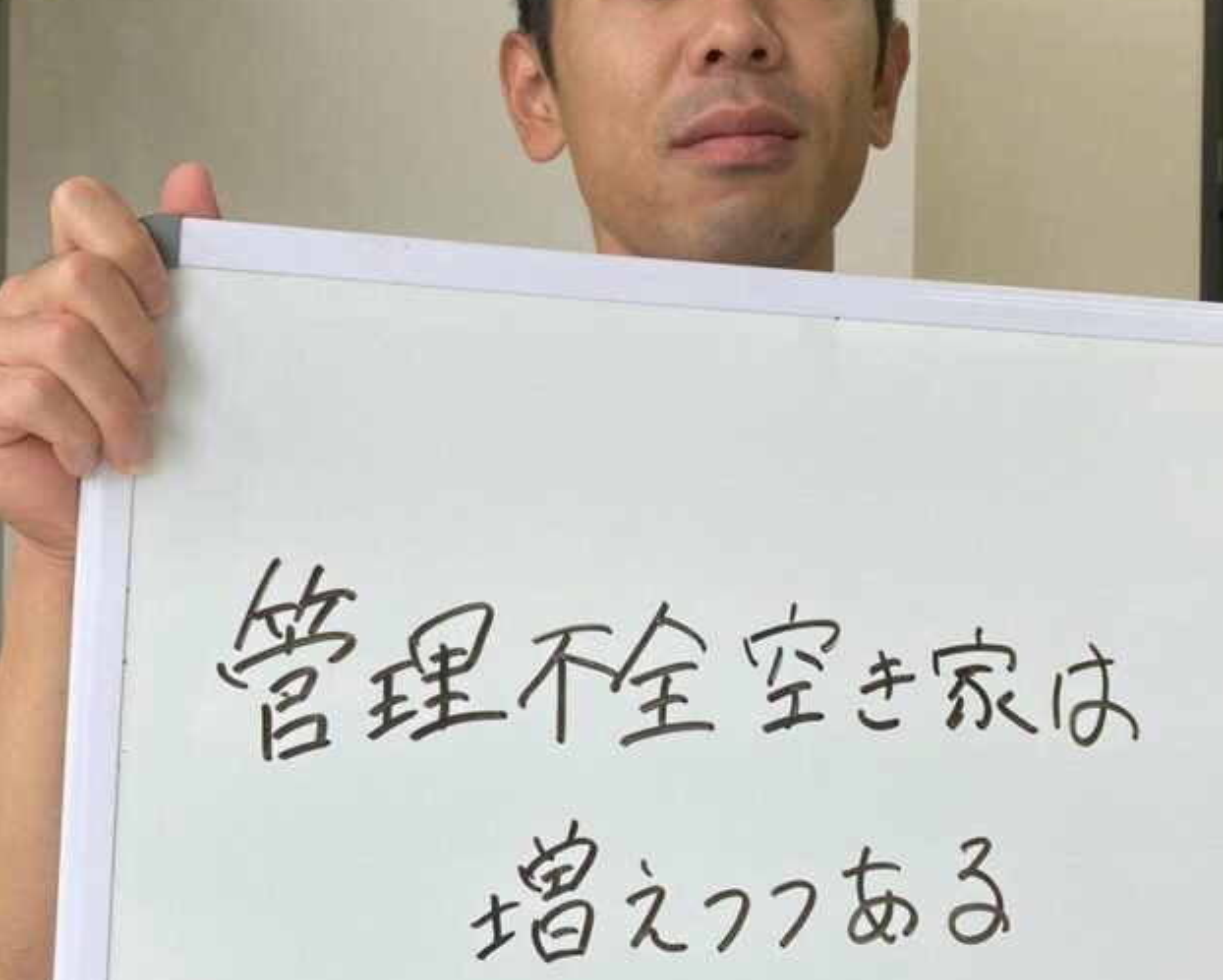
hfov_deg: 41.1
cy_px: 553
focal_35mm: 45
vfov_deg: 33.4
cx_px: 688
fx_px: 1629
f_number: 1.8
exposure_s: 1/179
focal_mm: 3.99
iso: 20
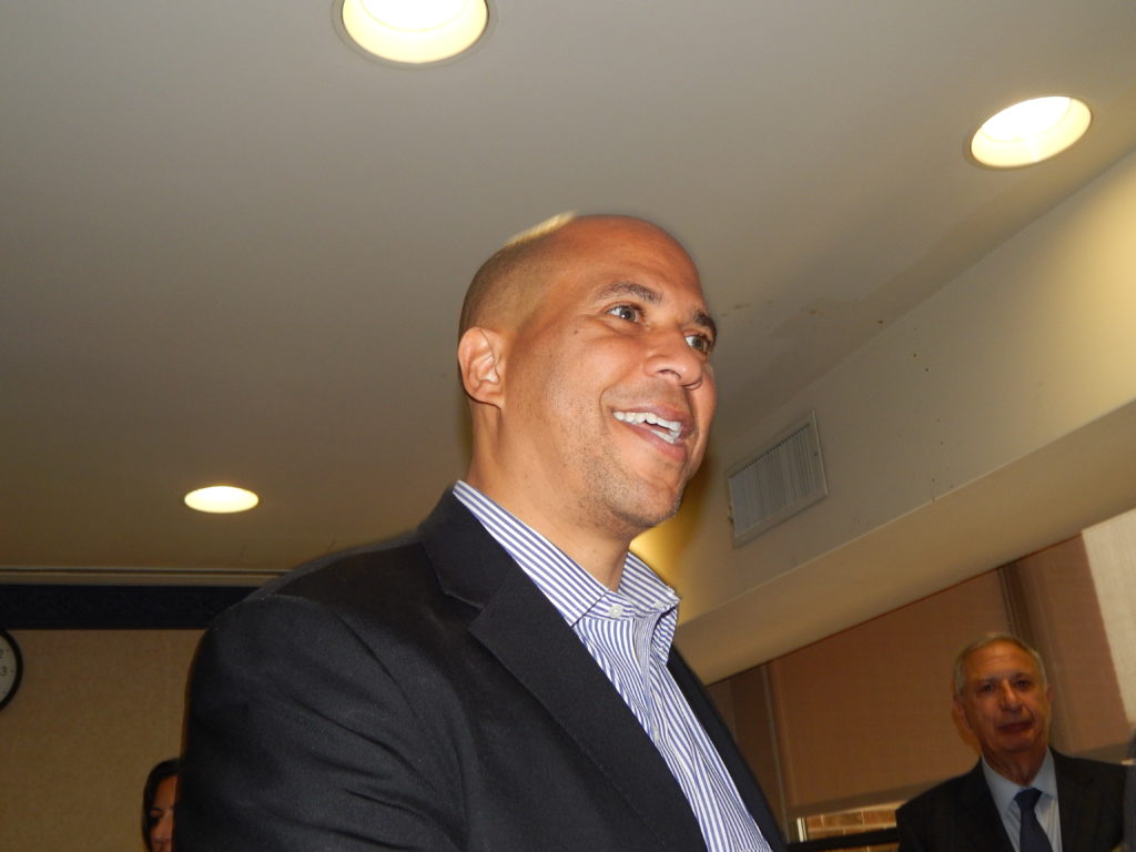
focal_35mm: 38
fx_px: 1247
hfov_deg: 49.0
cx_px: 568
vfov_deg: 37.7
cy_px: 426
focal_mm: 6.8
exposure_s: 1/30
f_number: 3.4
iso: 200
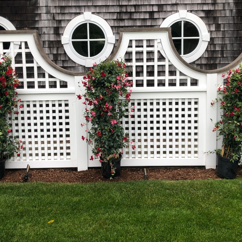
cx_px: 114
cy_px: 99
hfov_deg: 41.8
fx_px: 316
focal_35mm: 40
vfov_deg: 41.7
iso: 32
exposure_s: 1/120
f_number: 1.8
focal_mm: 4
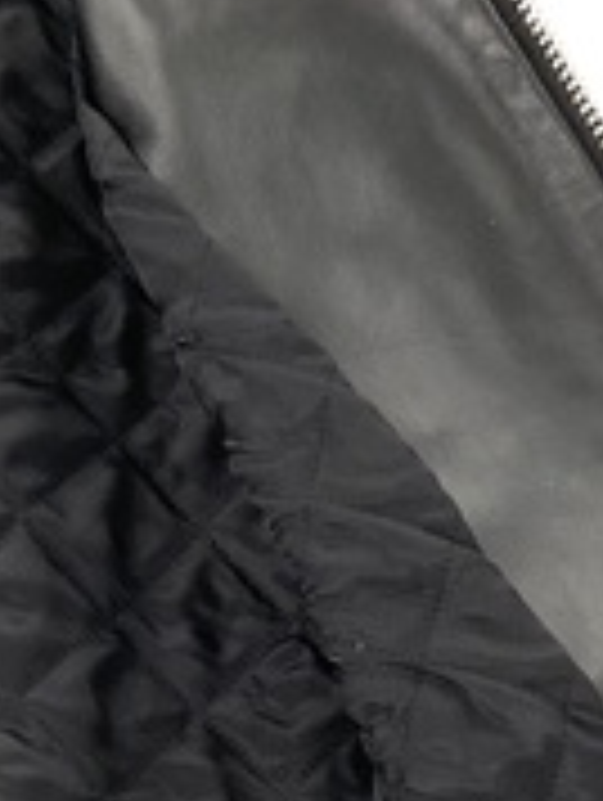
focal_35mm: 104
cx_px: 351
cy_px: 900
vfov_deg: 18.1
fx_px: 2410
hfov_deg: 14.3
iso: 64
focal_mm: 3
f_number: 1.8
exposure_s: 1/120
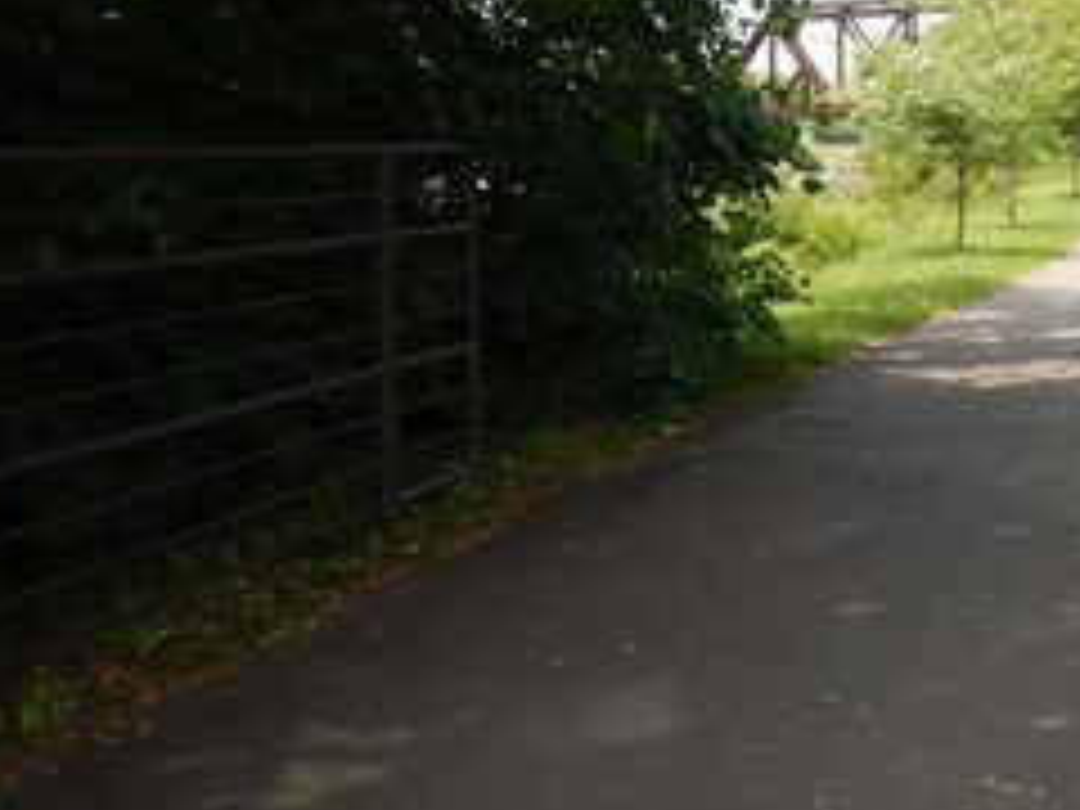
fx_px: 1498
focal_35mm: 48
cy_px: 144
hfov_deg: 36.4
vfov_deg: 29.5
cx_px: 1030
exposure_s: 1/800
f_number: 2.8
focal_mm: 4.3
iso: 125
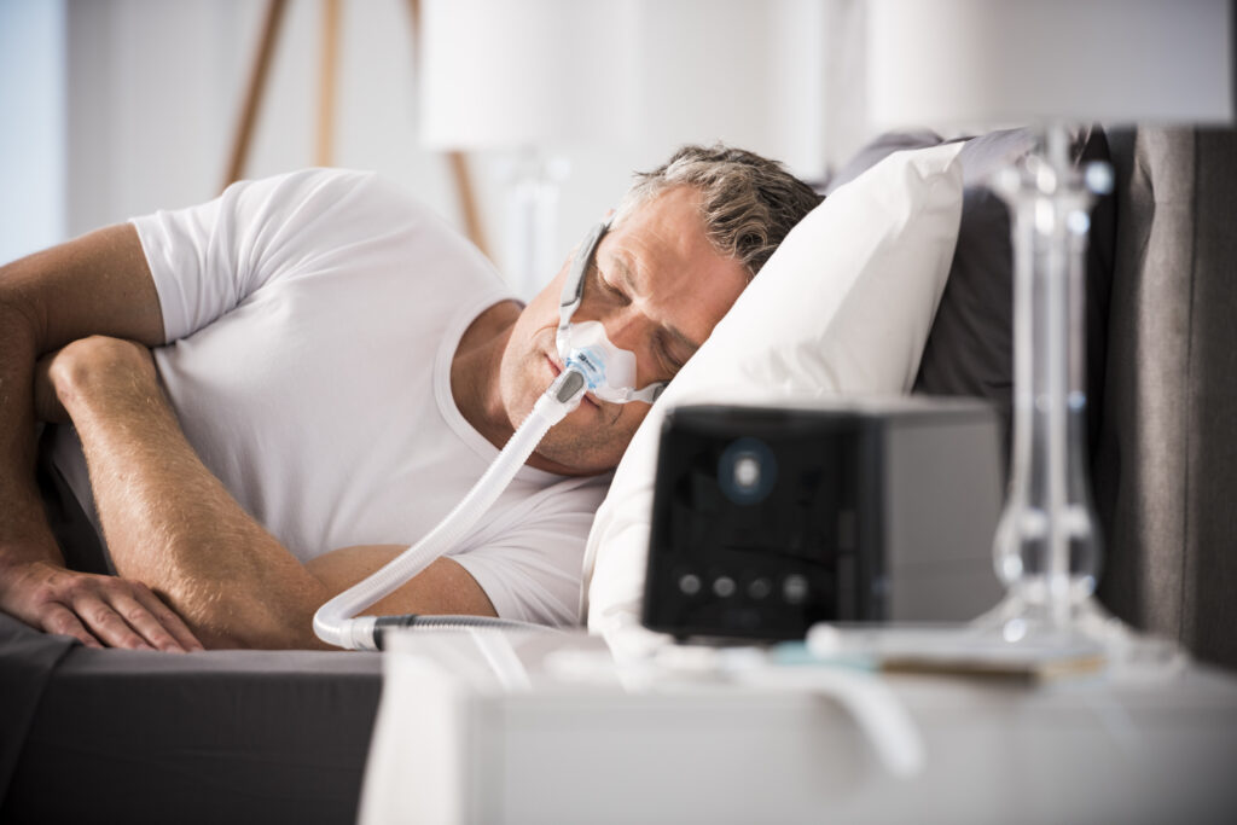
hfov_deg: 10.3
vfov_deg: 6.9
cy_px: 412
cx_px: 618
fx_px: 6873
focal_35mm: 200
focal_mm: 200
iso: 125
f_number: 2.8
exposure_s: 1/100
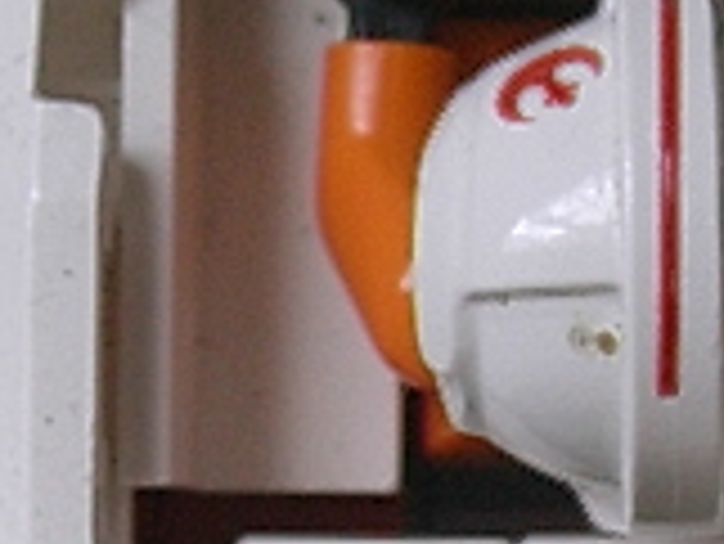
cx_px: 814
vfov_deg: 8.3
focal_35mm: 179
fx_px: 3747
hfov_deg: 10.9
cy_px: 265
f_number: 2.9
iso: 70
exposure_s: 1/58.6
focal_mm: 6.7
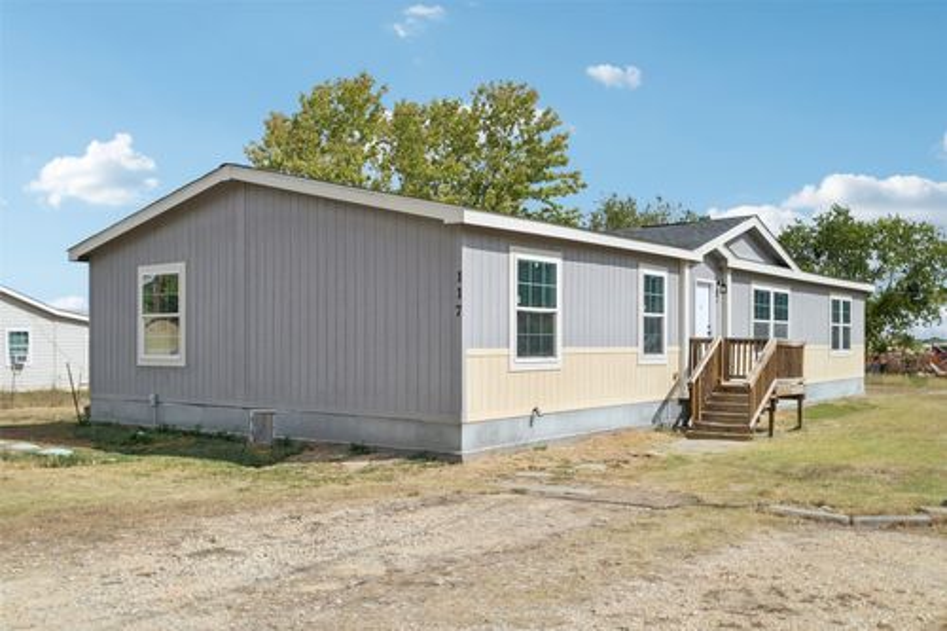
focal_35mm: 36
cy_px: 316
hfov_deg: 53.1
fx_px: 947
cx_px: 474
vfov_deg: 36.8
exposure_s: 1/1000
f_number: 8
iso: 400
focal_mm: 24
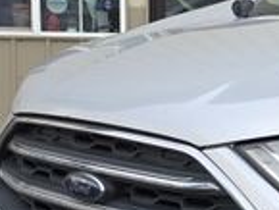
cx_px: 414
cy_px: 123
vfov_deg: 13.0
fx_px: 920
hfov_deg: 15.9
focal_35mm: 114
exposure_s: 1/180
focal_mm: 6.3
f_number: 1.7
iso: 40
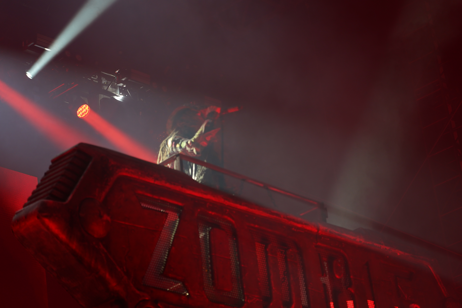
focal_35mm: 105
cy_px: 154
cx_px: 231
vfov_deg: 13.0
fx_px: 1347
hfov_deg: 19.5
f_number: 4
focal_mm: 105
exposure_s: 1/125
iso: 800
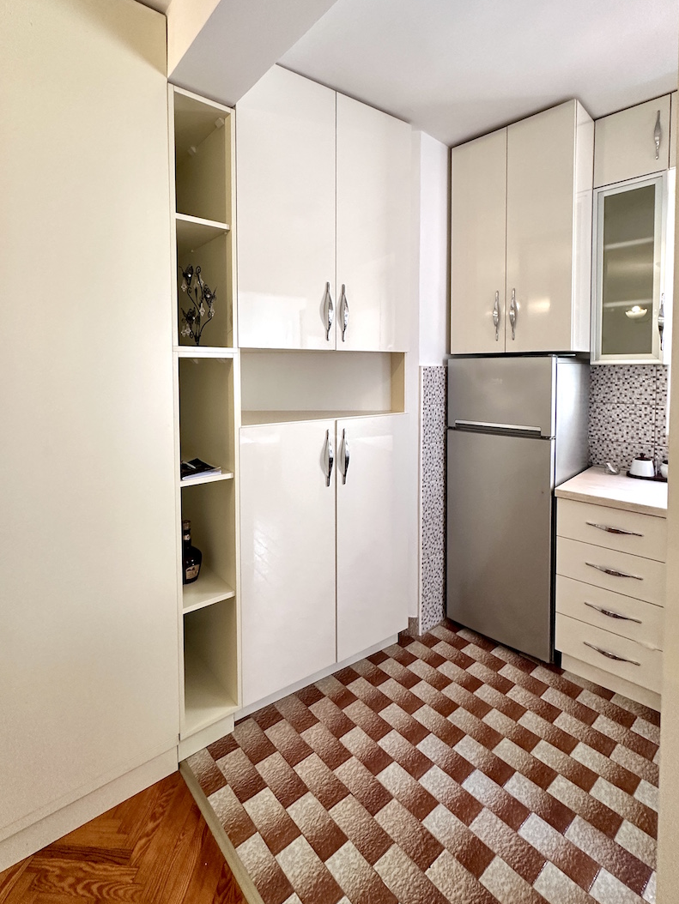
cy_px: 385
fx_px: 444
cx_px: 330
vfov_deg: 90.4
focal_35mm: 17
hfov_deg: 74.7
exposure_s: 1/99
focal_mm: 2.22
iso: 250
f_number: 2.2
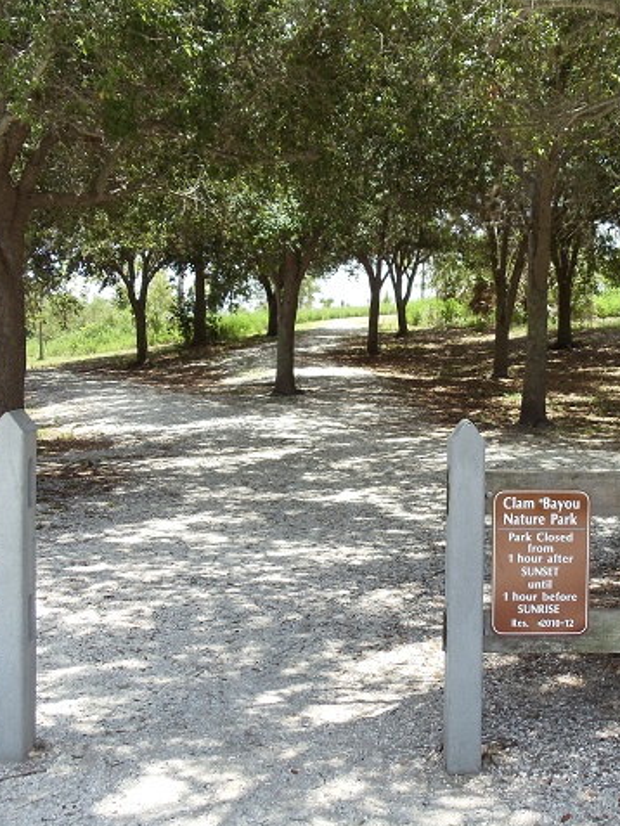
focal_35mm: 59
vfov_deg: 32.7
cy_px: 414
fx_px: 1408
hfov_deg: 24.8
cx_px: 391
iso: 80
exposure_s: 1/250
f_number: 3.5
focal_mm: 6
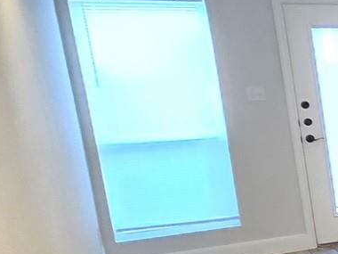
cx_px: 743
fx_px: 683
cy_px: 202
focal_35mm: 70
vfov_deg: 20.8
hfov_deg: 16.7
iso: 1000
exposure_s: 1/60
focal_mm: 2.2
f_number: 2.2
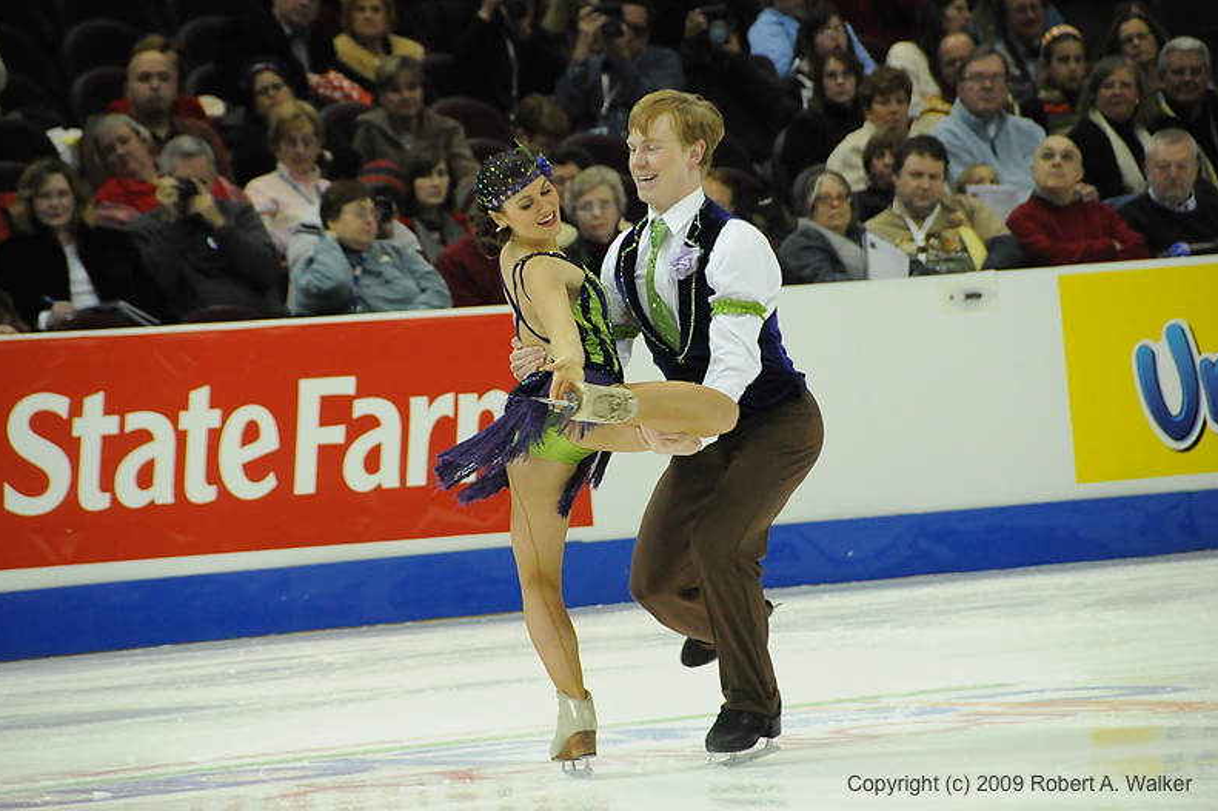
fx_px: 10249
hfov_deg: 6.8
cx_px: 607
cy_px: 407
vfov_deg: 4.5
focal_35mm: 303
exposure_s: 1/800
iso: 3200
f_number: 5.6
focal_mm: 200
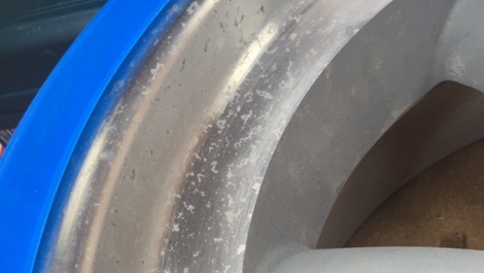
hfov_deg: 47.3
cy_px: 198
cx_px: 245
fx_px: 552
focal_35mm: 43
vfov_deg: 27.5
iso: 32
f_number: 2.2
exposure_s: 1/50
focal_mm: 4.15
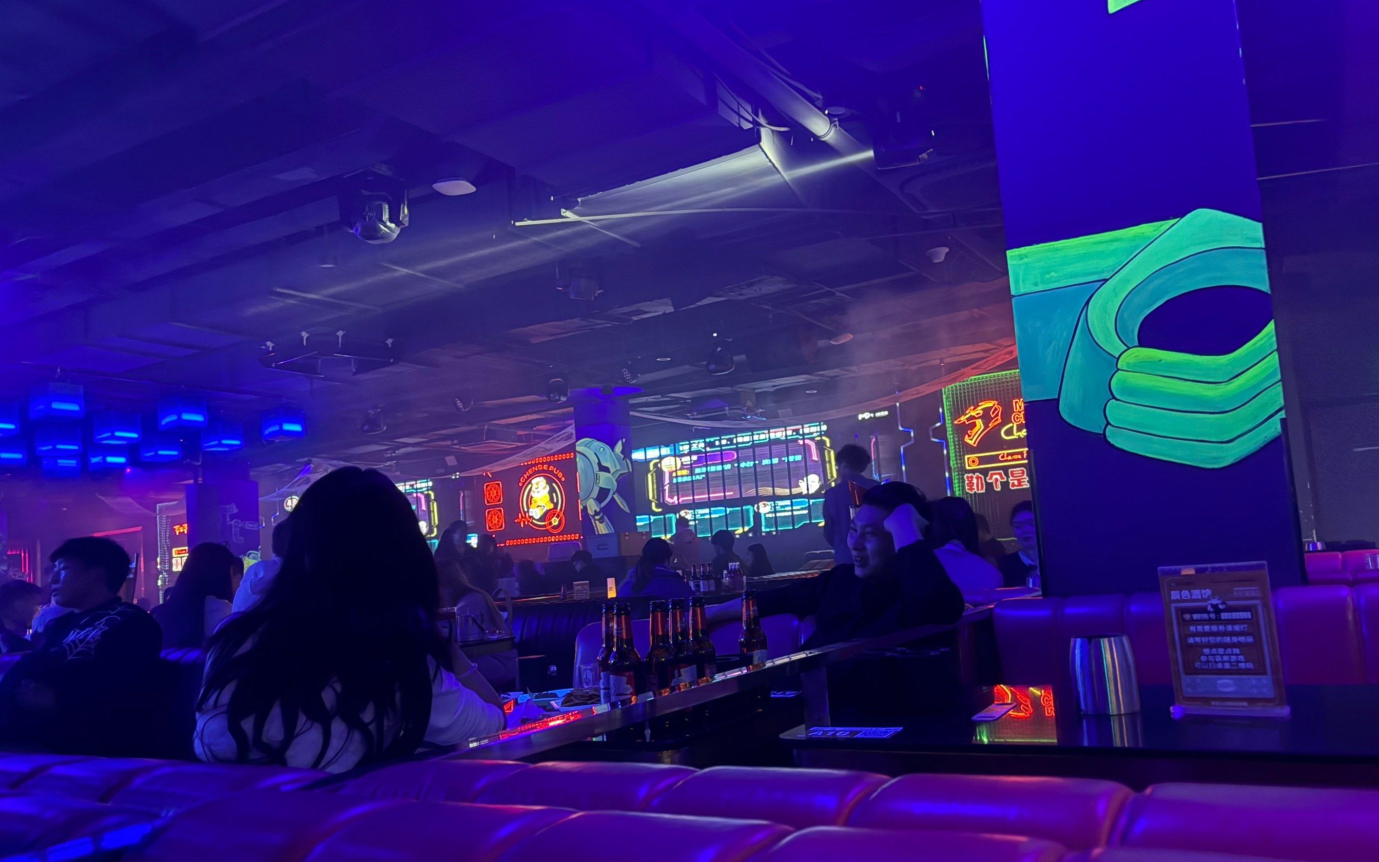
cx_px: 700
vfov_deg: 44.5
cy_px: 466
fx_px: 1052
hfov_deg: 66.5
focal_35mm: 28
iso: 800
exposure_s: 1/20
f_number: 1.6
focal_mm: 5.96
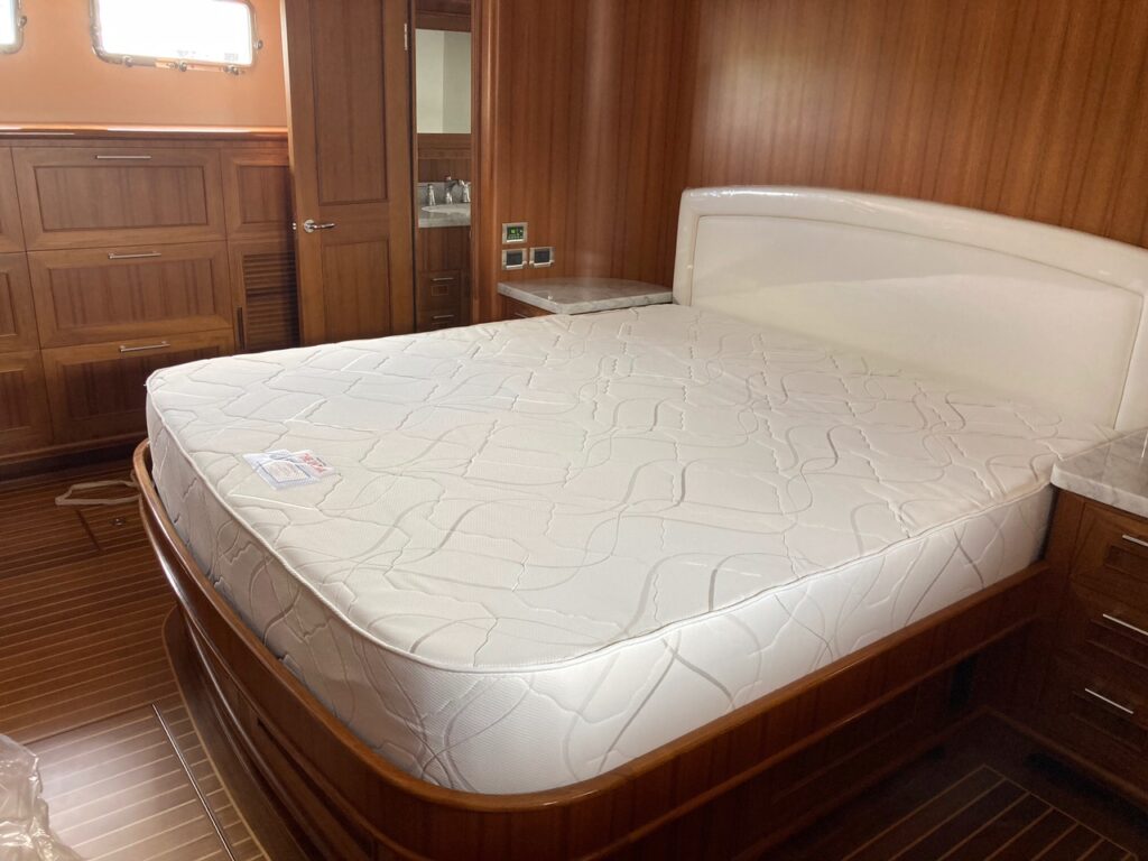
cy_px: 430
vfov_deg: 49.7
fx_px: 929
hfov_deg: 63.4
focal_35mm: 28
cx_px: 574
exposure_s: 1/60
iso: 100
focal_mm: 3.99
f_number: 1.8
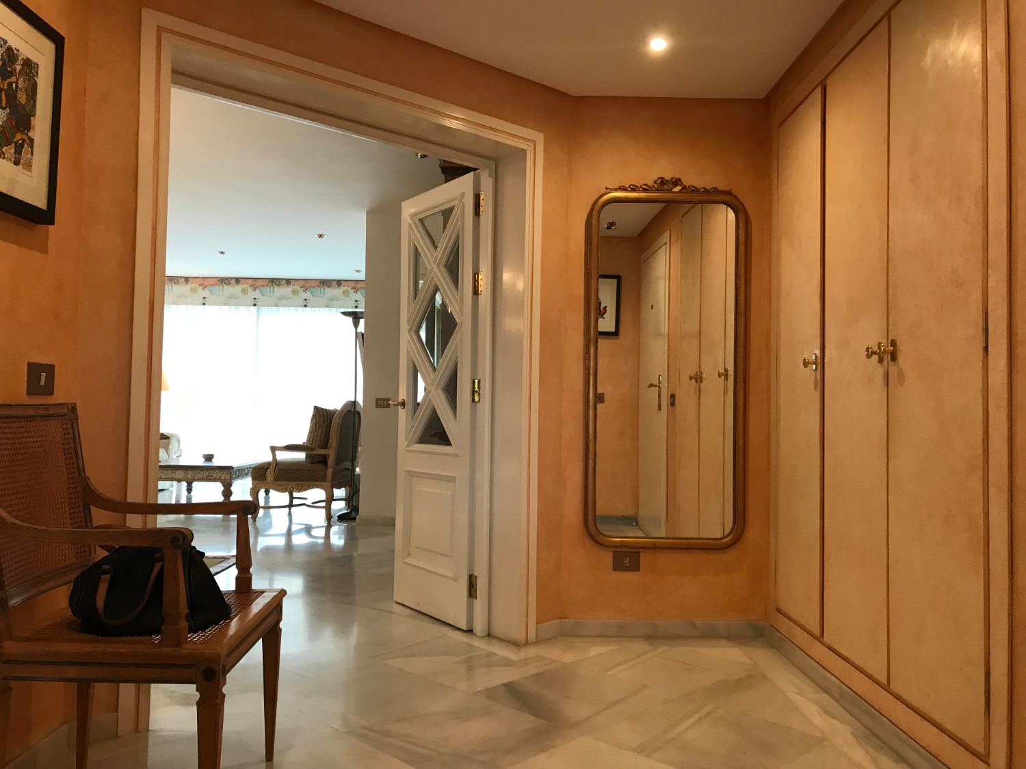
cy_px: 384
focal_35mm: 28
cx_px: 513
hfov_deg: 63.4
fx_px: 830
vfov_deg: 49.7
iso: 40
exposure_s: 1/25
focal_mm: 3.99
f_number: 1.8
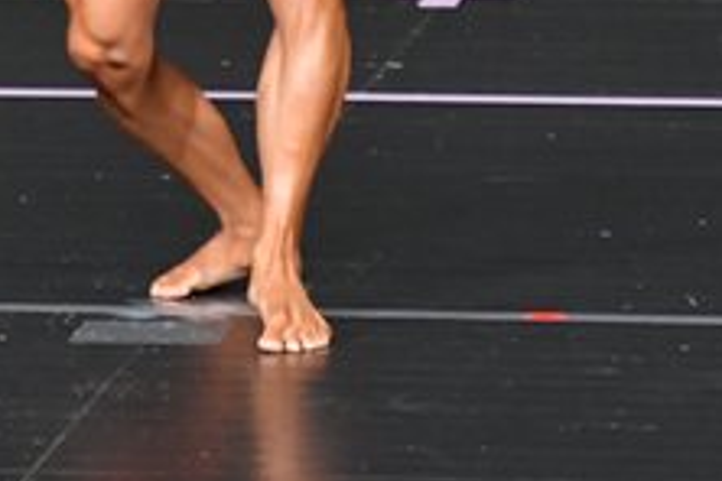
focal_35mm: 1202
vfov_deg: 1.1
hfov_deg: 1.7
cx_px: 337
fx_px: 24105
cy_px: -276
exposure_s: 1/400
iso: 4000
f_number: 5.6
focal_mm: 230
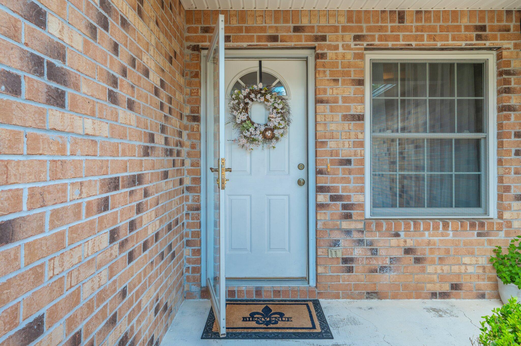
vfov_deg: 57.1
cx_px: 260
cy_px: 173
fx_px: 318
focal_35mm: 22
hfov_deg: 78.6
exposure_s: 1/30
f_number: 9
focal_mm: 22
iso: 100
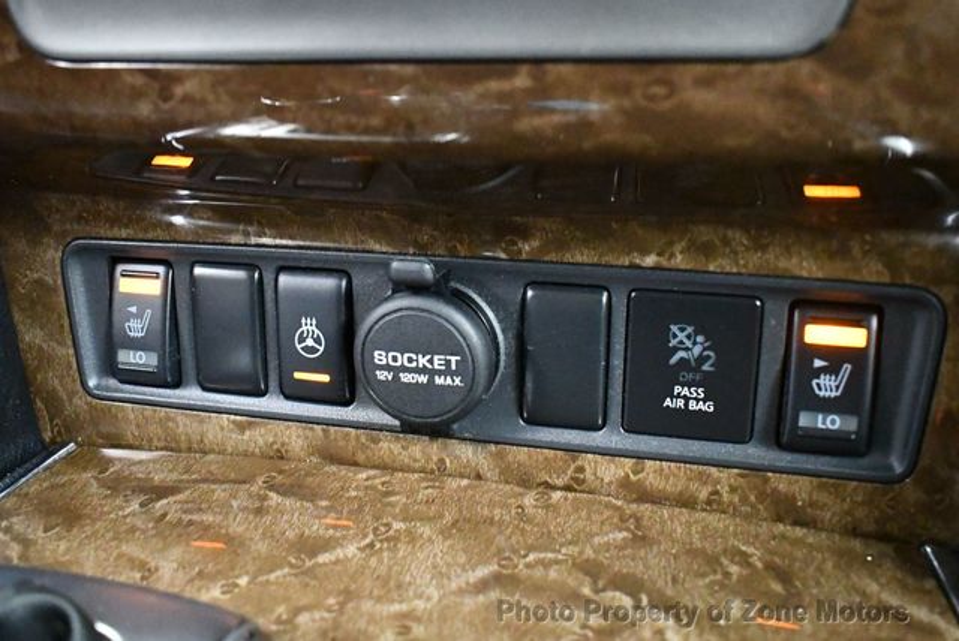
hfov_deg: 53.1
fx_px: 960
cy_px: 320
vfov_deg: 36.9
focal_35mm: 36
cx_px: 480
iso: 12800
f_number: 3.5
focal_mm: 18
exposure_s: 1/50
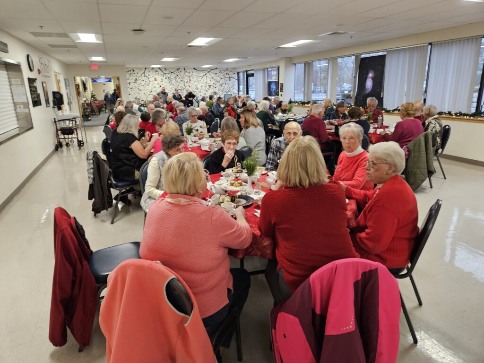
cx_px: 242
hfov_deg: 73.9
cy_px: 182
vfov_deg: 58.9
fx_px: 322
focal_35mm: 23
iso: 320
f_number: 1.8
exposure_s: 1/120
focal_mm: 5.4
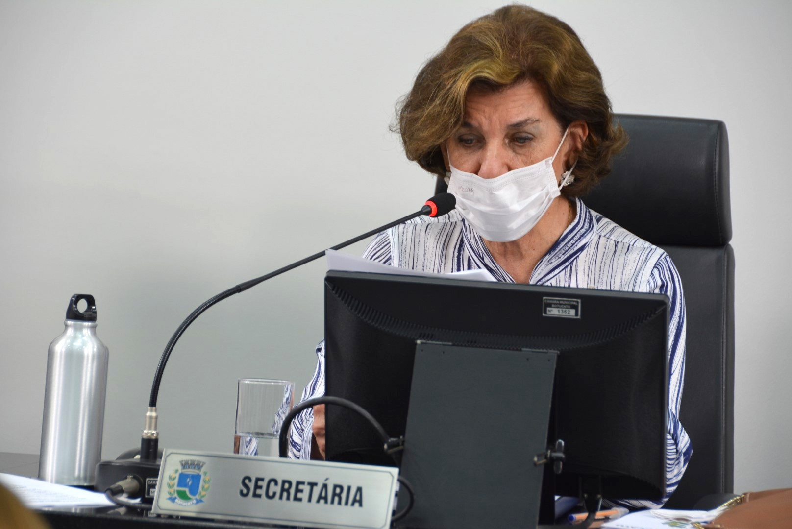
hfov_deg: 11.4
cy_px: 264
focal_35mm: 180
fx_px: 3963
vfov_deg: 7.6
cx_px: 396
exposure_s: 1/60
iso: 400
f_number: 5.3
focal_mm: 120
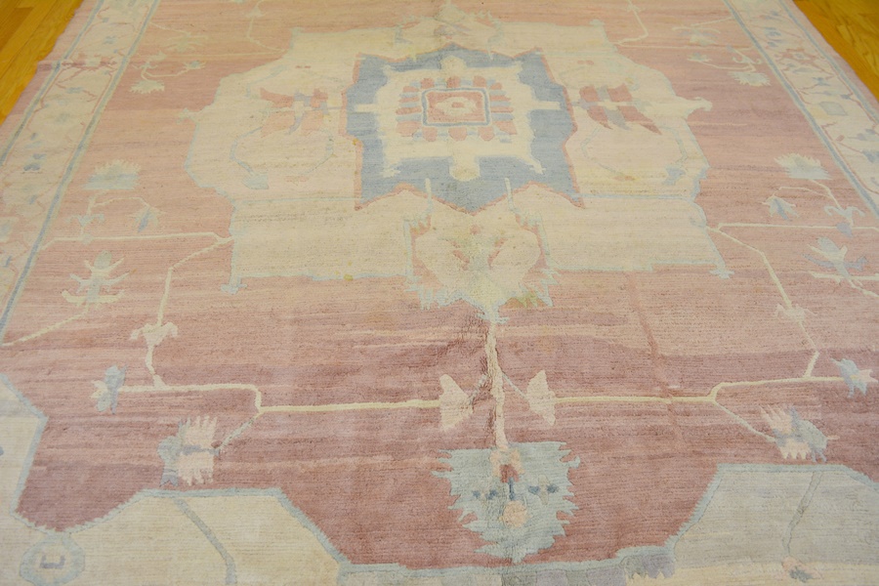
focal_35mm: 27
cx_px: 440
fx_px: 659
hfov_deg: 67.4
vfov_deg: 47.9
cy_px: 293
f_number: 4.5
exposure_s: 1/80
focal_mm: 18
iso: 400
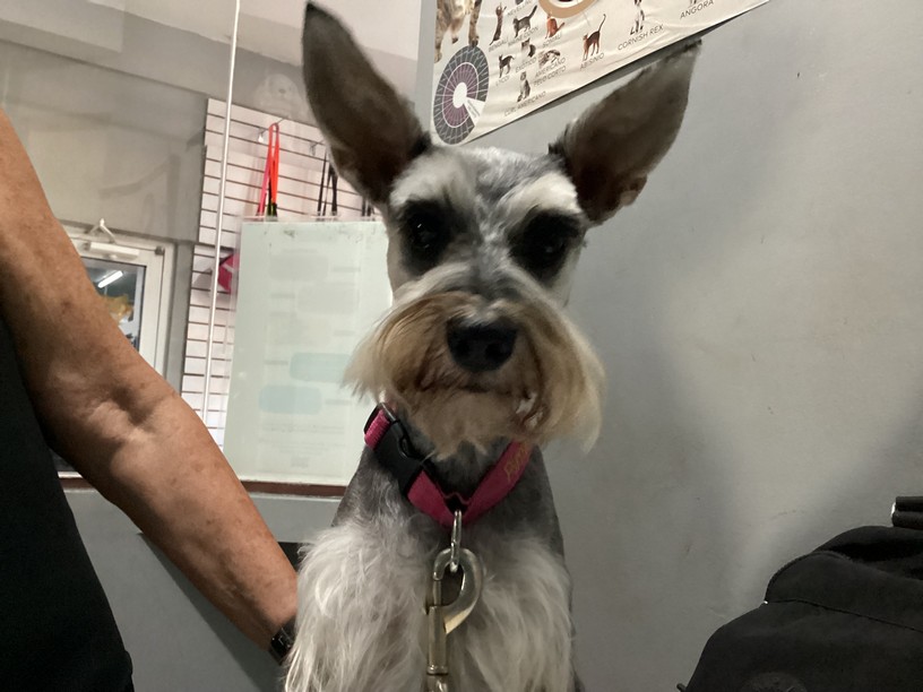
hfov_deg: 58.4
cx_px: 462
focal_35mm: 31
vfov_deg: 45.4
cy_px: 346
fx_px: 827
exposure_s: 1/30
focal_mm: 3.3
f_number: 2.4
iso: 500
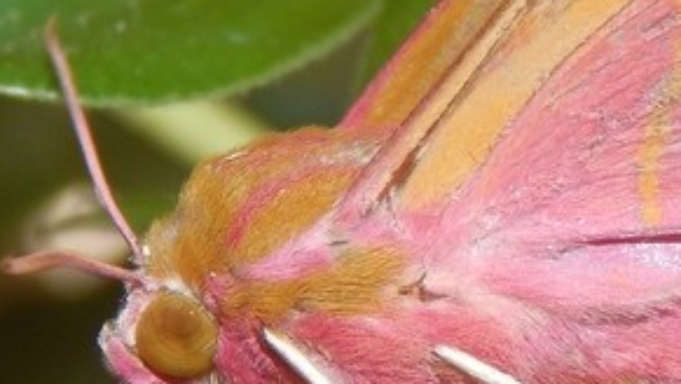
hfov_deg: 6.3
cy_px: 155
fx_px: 6215
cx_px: 587
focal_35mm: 344
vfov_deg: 3.5
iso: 125
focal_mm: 20.5
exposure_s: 1/30
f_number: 9.2
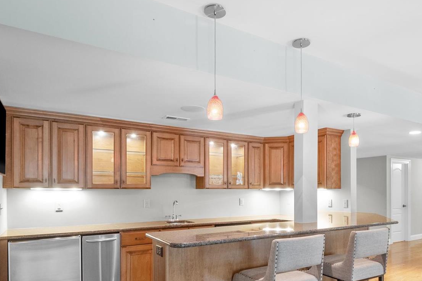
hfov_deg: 69.0
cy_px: 192
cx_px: 244
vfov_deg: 48.5
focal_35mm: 26
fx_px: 305
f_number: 8
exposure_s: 1/2
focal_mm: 9
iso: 400
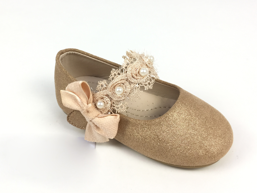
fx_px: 297
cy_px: 76
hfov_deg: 46.7
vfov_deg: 35.8
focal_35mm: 40
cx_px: 110
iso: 40
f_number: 2.2
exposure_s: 1/50
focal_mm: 4.15
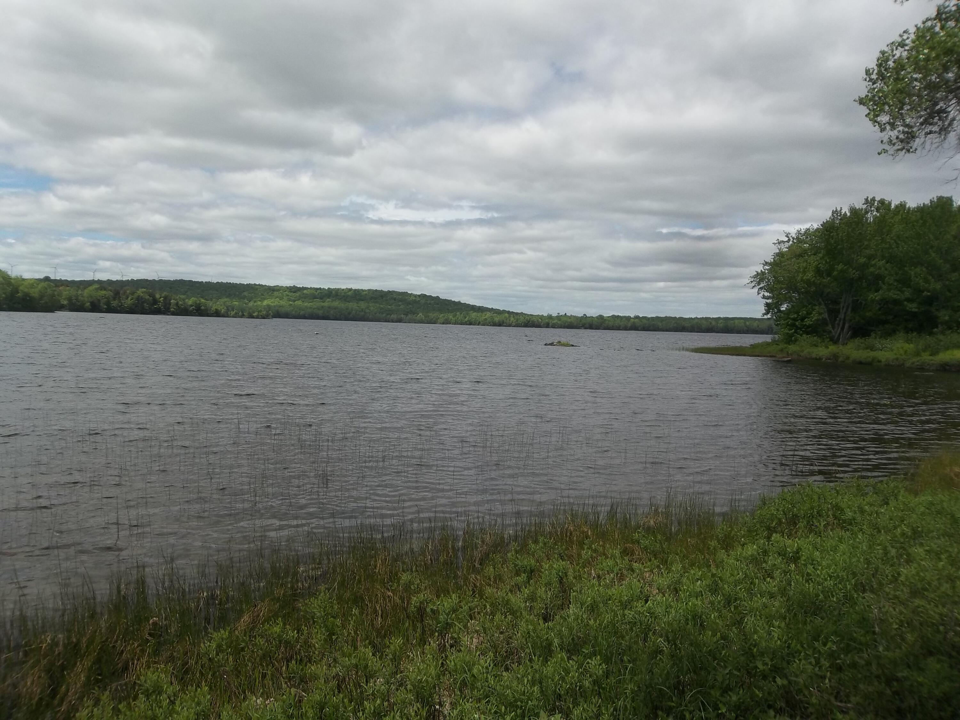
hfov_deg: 65.3
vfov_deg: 51.4
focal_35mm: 27
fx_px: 749
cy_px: 360
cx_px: 480
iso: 80
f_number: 8.9
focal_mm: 4.9
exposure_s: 1/320
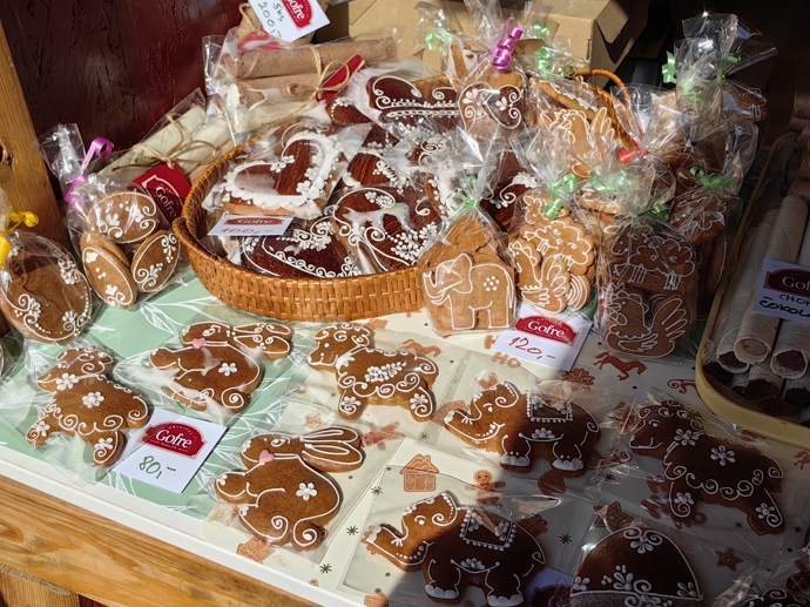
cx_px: 405
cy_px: 304
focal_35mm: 43
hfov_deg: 43.9
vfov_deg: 33.6
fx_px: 1006
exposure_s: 1/7246
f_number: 2
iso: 50
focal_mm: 5.75
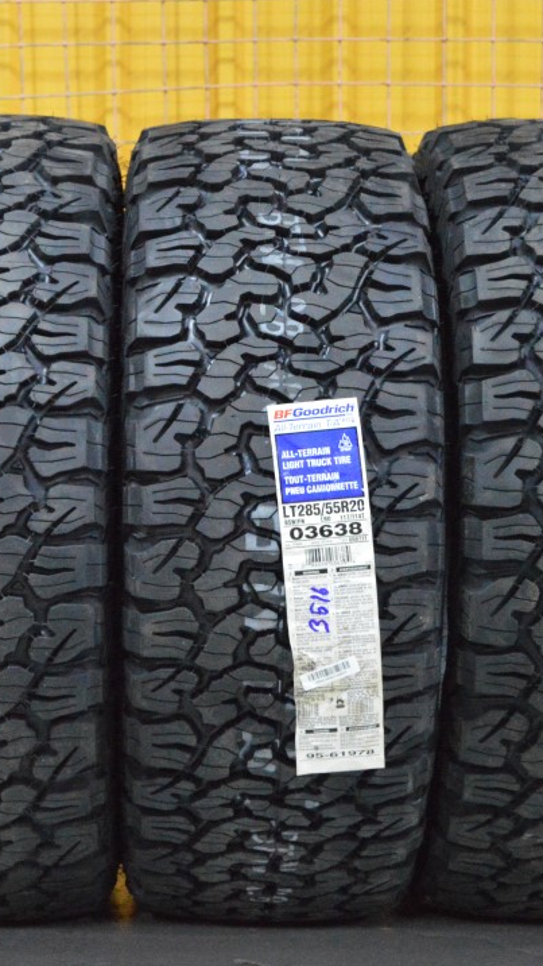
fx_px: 2072
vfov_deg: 26.2
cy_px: 472
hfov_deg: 14.8
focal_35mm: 81
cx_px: 113
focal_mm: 32
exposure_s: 1/60
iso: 6400
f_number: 4.8
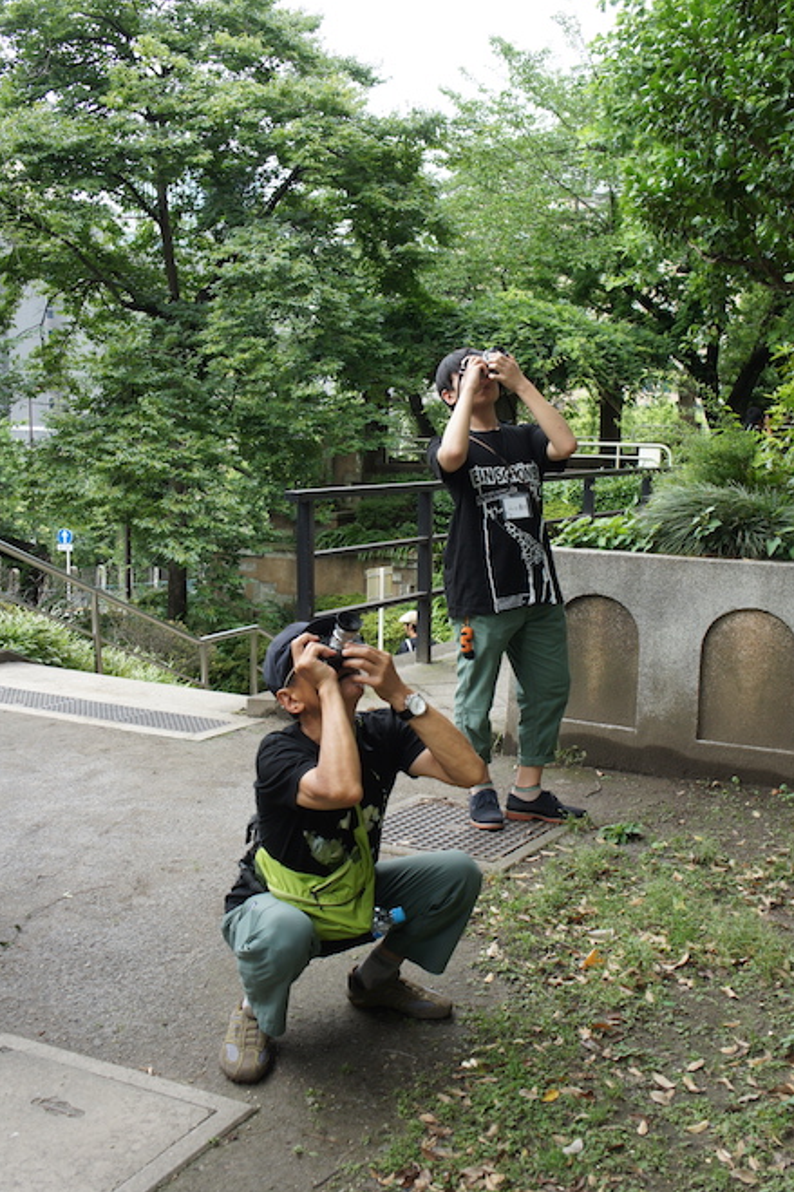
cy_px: 600
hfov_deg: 34.6
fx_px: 1275
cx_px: 398
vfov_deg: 50.1
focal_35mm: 39
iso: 200
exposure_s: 1/80
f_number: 5.6
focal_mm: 25
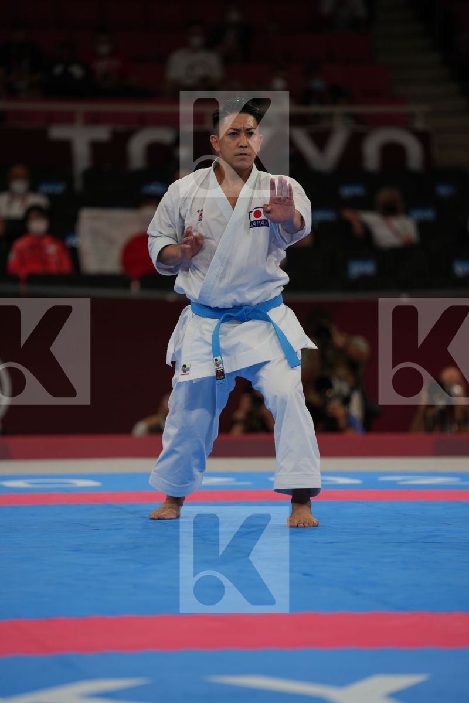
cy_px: 352
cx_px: 234
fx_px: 3908
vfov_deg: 10.3
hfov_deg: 6.9
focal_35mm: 200
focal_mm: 200
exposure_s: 1/500
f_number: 2.8
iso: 160
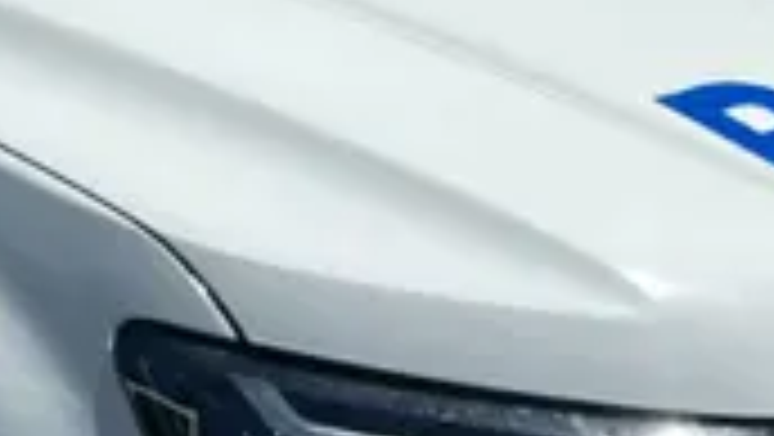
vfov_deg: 7.2
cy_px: -984
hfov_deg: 13.3
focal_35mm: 145
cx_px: -639
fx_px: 2978
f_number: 1.5
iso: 50
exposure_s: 1/2632
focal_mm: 5.7
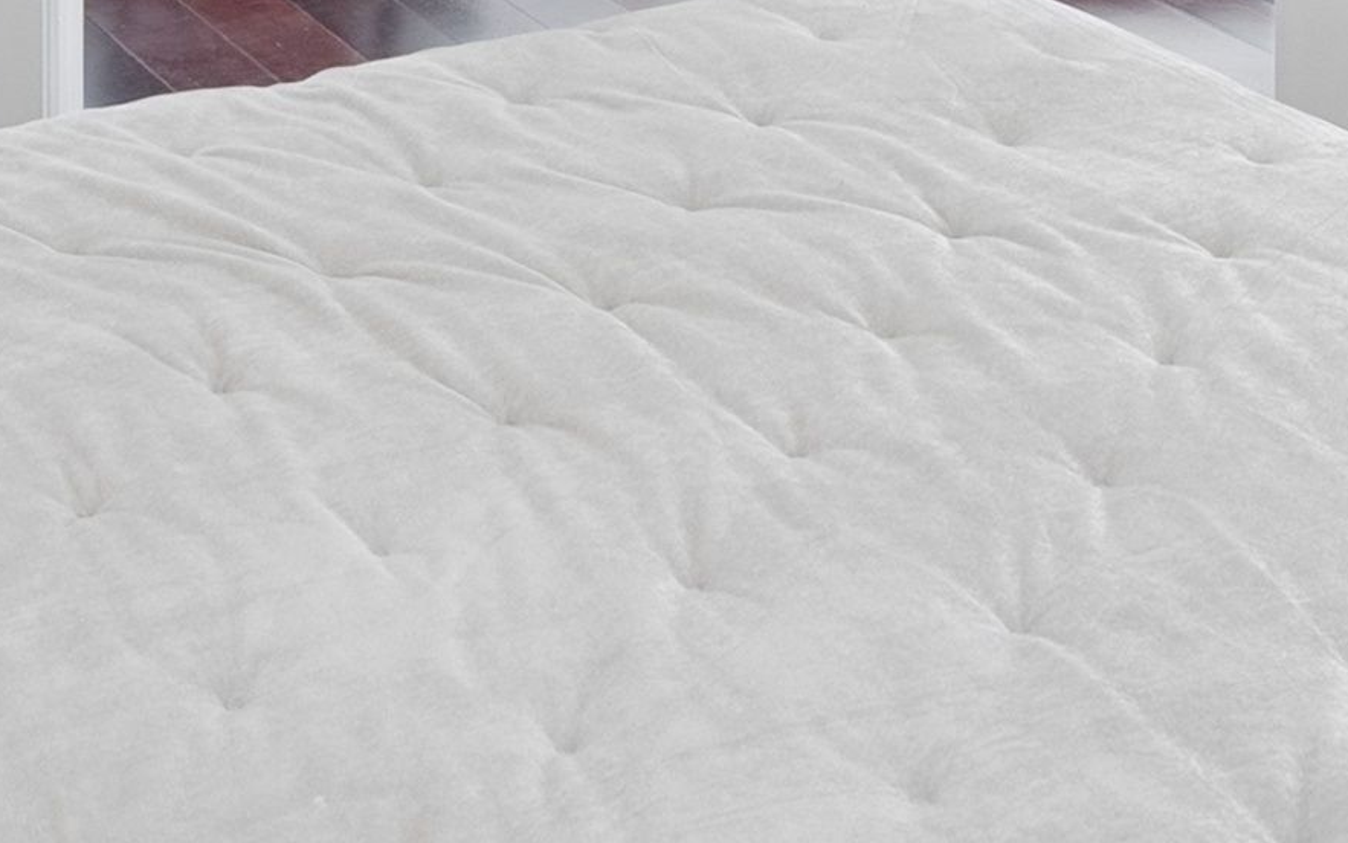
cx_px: 919
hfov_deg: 21.3
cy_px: -1136
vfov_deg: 11.4
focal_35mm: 97
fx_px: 3564
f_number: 8
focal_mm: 14
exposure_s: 1/15
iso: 400
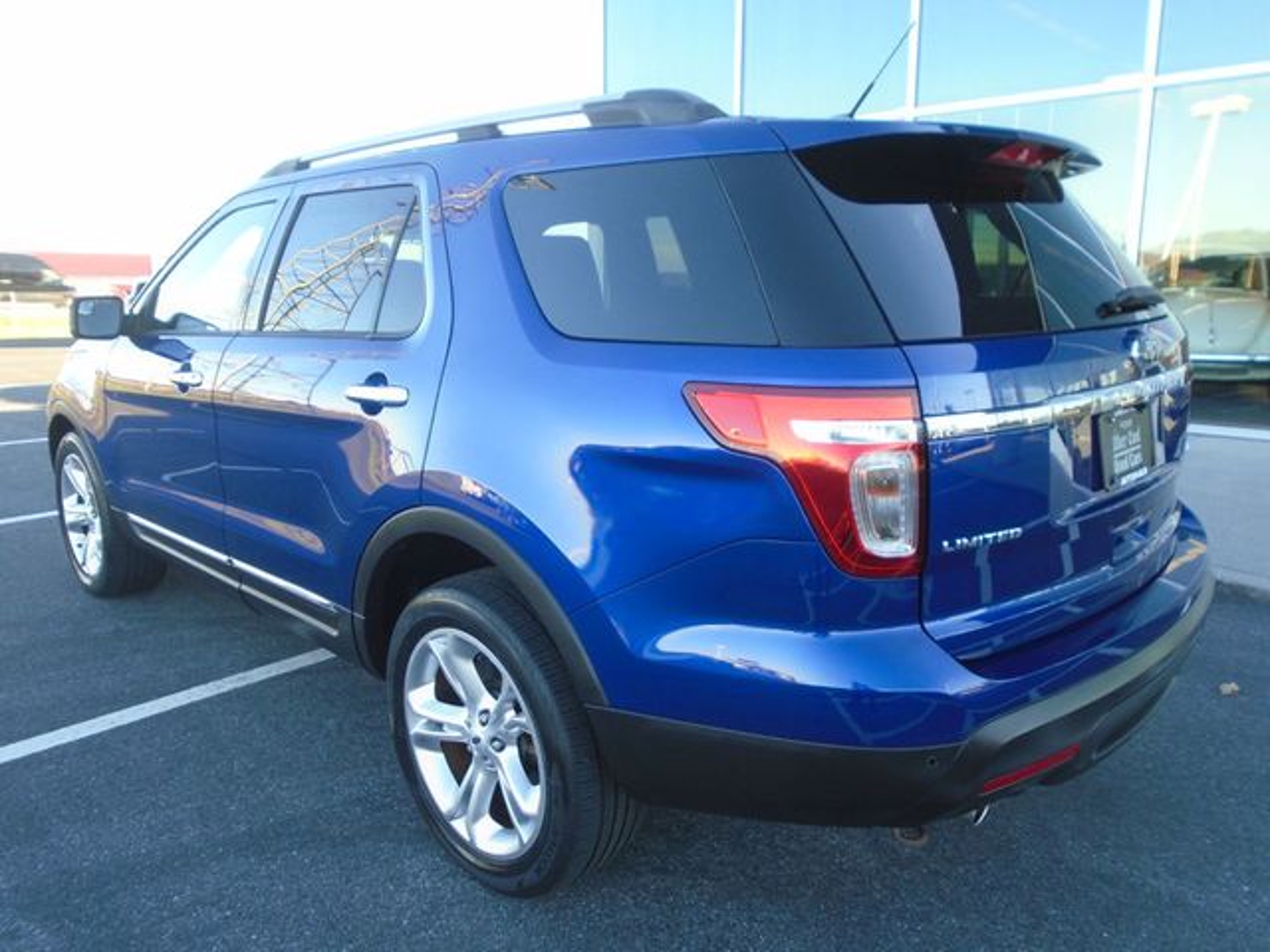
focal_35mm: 26
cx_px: 635
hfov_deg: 67.3
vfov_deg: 53.1
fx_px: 954
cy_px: 476
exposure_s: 1/80
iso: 100
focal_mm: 4.6
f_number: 3.2
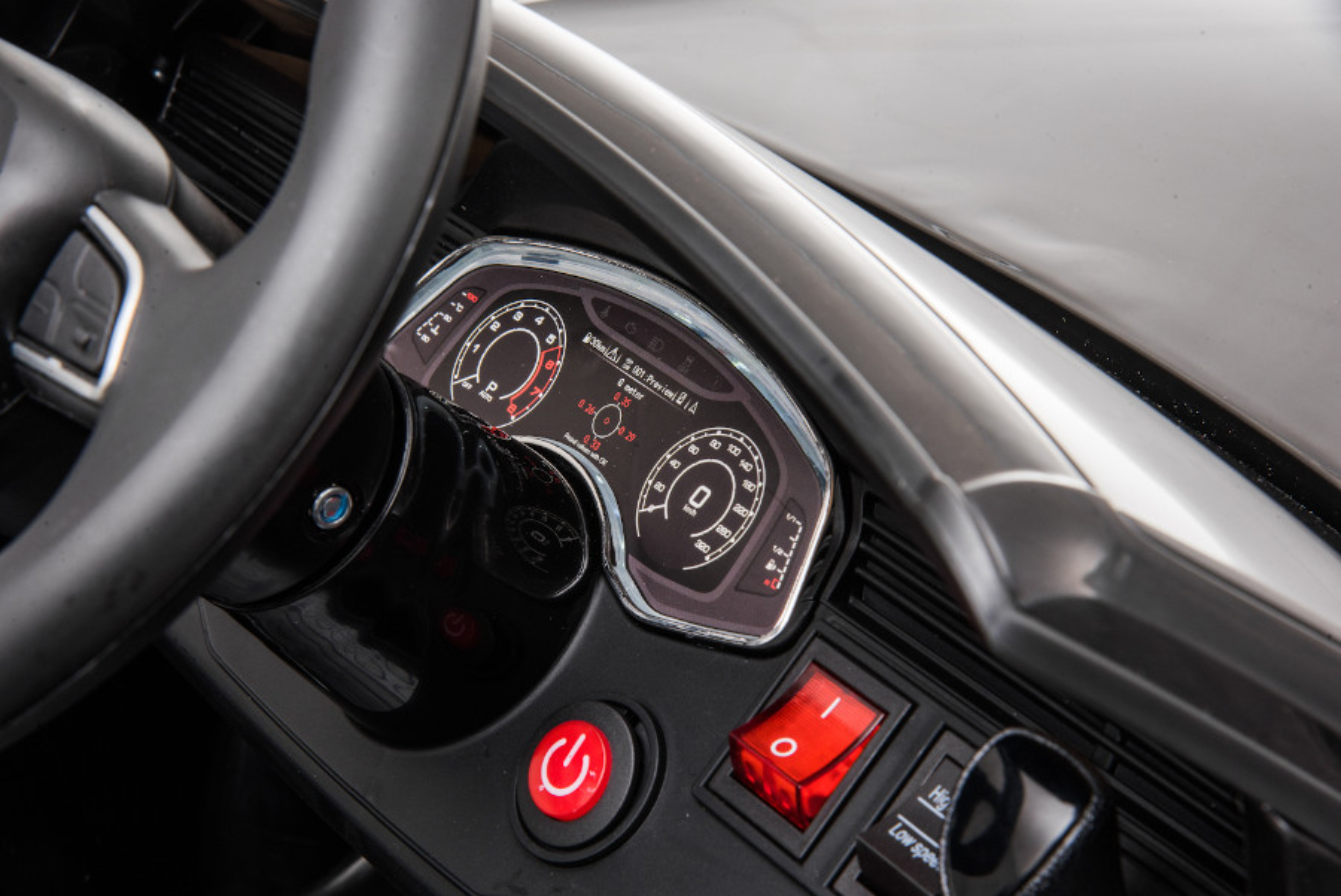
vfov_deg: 14.4
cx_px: 670
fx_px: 3540
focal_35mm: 95
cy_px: 448
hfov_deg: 21.4
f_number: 20
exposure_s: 1/125
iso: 100
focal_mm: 95
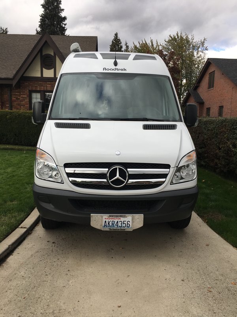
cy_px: 158
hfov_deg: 48.2
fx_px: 265
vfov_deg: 61.7
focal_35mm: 29
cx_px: 118
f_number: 2.2
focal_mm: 4.15
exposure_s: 1/523
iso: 25
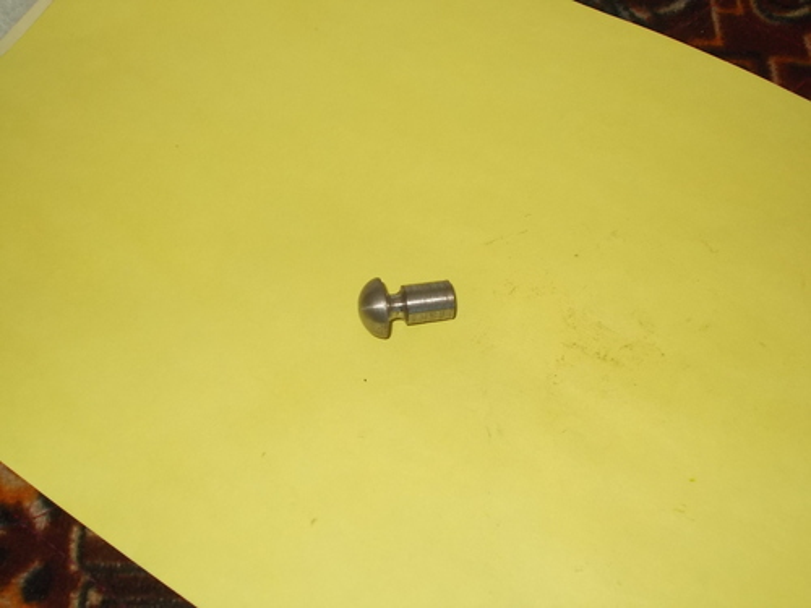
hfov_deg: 42.9
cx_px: 406
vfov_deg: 32.9
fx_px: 1031
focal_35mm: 44
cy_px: 304
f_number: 4.2
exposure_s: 1/30
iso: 200
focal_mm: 7.9
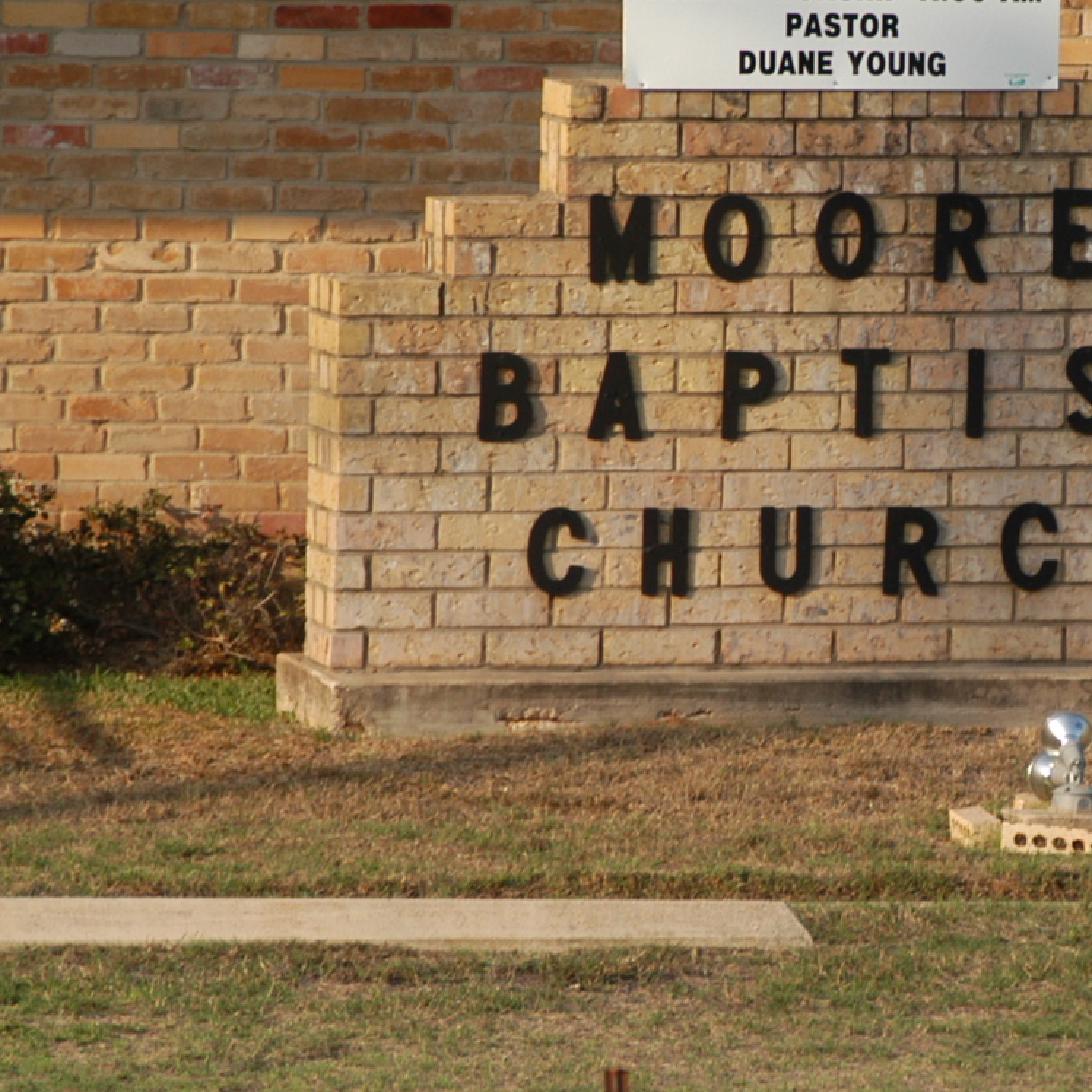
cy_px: 399
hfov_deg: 4.4
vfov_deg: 4.4
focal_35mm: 400
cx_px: 892
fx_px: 14286
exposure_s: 1/500
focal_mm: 105
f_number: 5.6
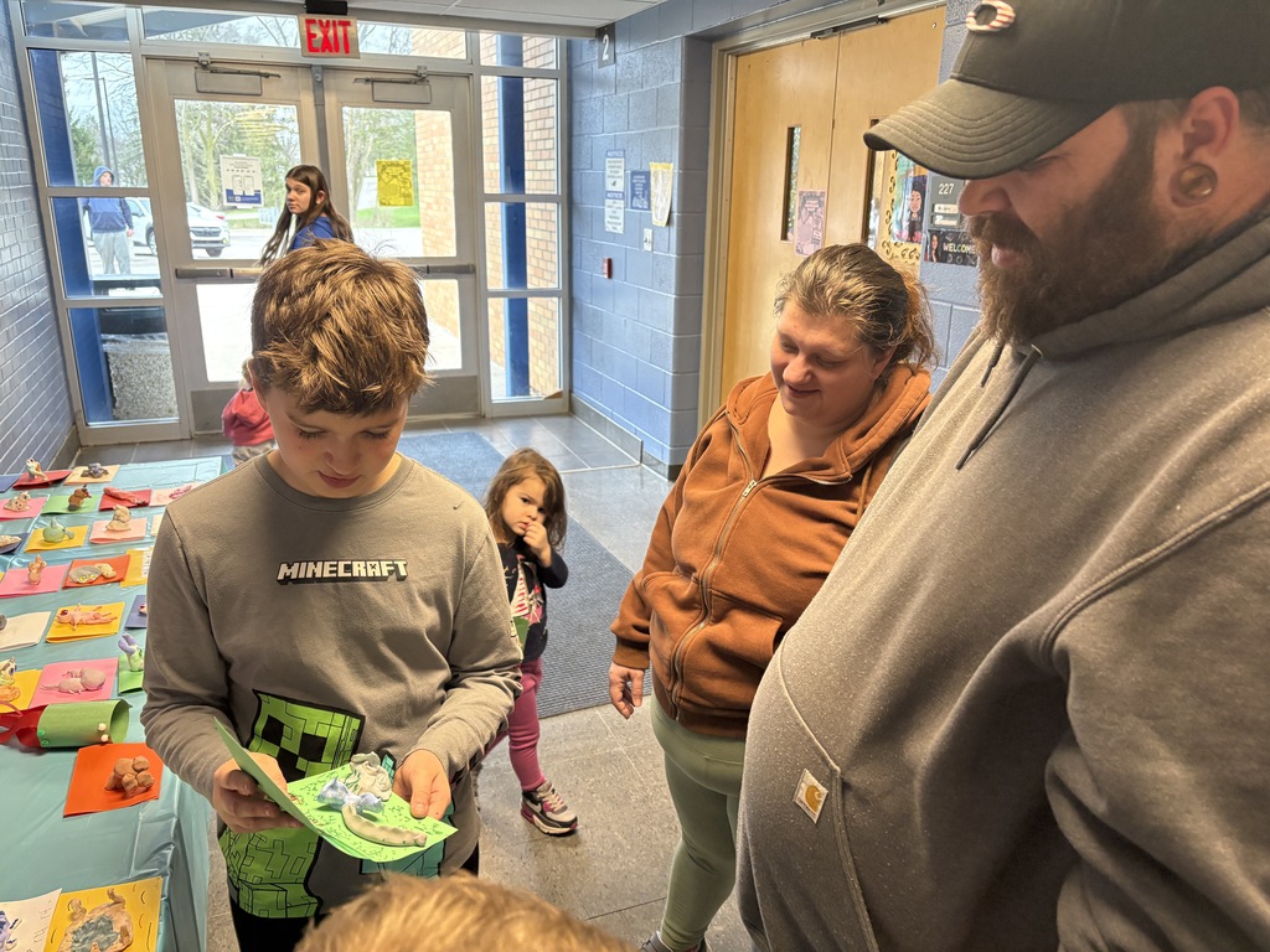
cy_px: 476
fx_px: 954
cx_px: 635
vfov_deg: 53.1
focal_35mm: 26
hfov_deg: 67.3
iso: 250
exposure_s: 1/60
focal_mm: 5.96
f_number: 1.6
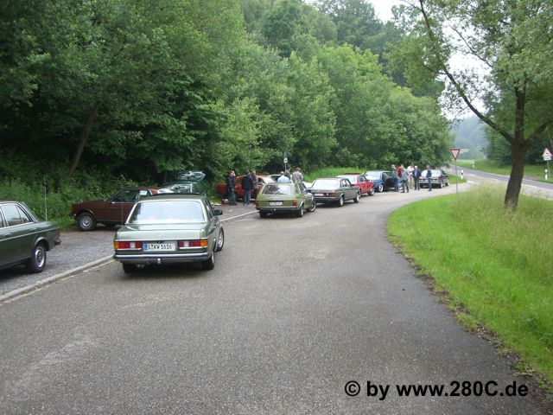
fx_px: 607
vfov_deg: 37.7
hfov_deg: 49.0
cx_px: 276
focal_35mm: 38
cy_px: 208
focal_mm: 6.2
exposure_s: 1/125
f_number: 2.7
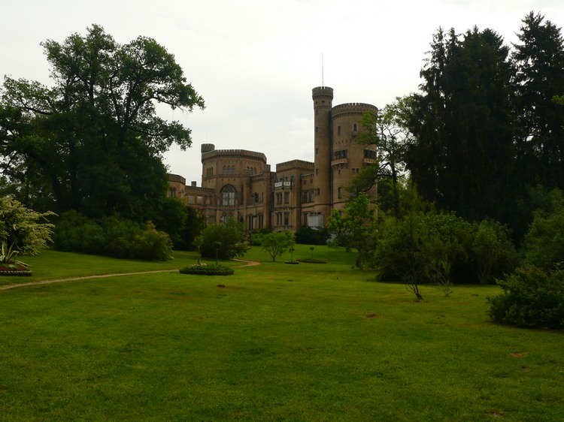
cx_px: 282
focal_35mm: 35
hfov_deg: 52.6
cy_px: 211
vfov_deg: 40.7
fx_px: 570
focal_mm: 7.4
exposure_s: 1/250
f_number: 5
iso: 100
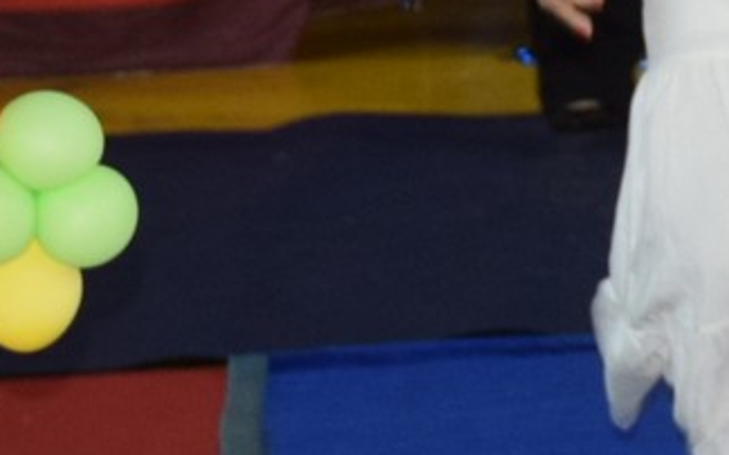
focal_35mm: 262
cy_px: -128
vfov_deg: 5.0
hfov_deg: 7.7
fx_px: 5201
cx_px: 1495
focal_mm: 31
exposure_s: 1/60
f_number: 4
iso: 1100
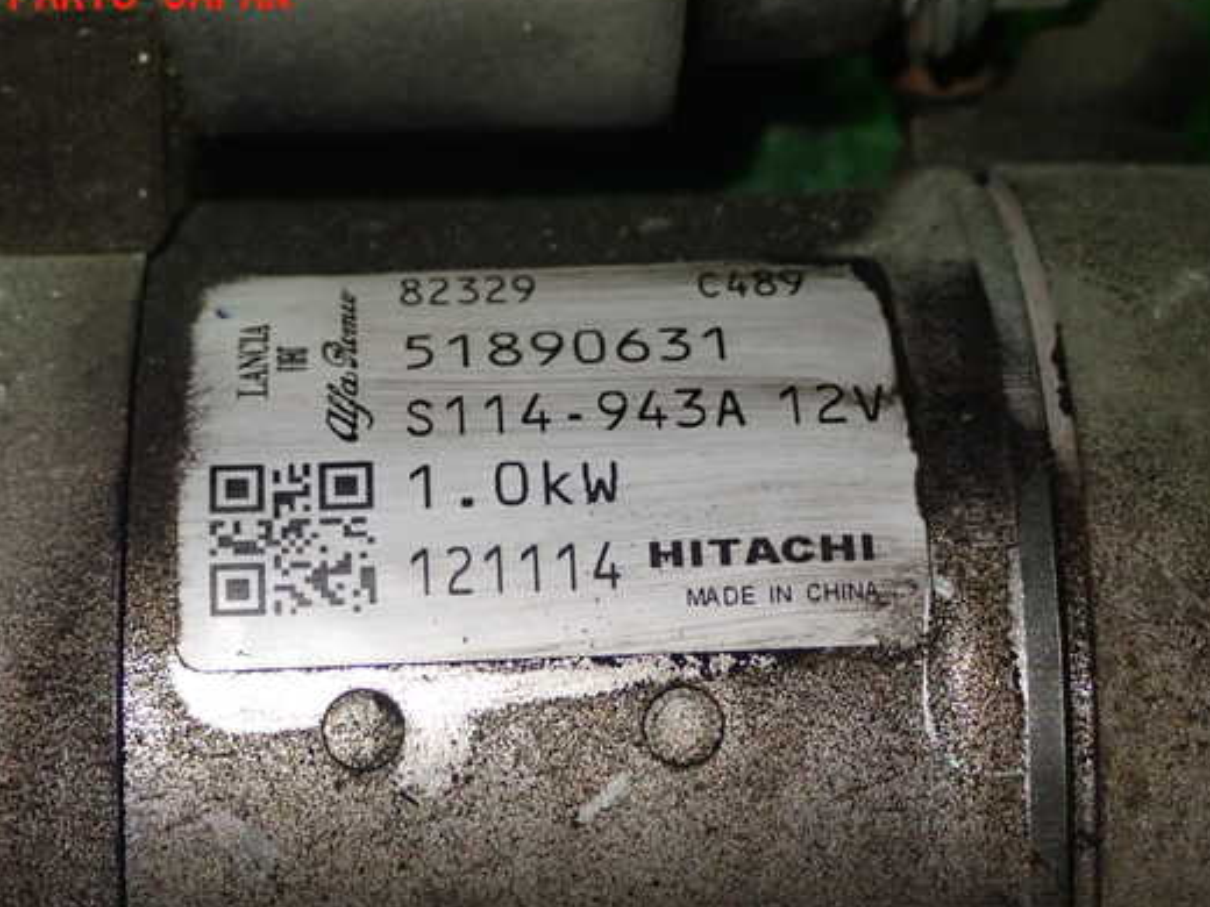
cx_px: 565
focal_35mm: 82
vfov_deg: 18.0
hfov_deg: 23.8
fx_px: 2866
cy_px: 488
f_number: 3.9
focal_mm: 12.73
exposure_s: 1/60
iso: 640
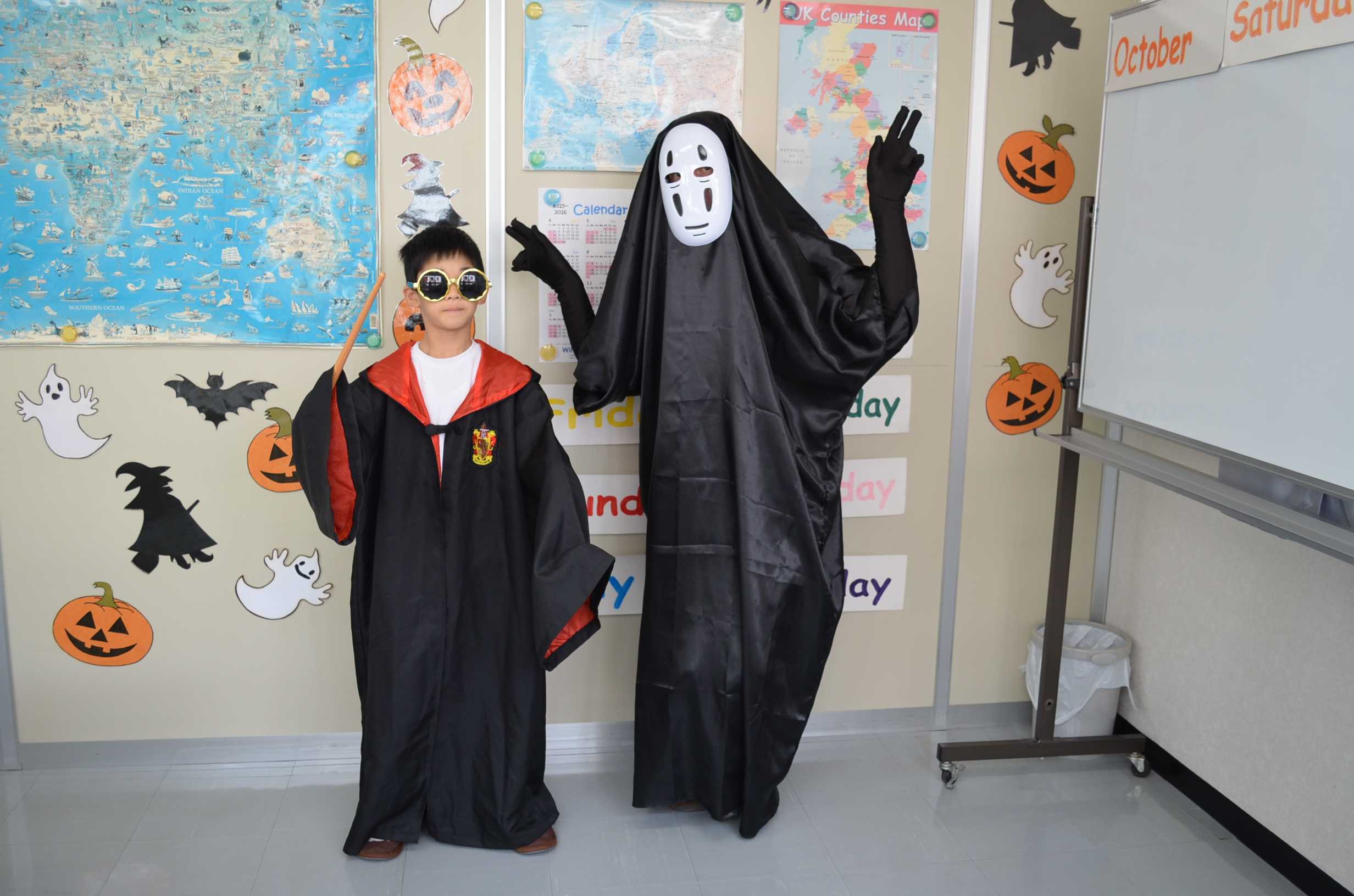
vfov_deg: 39.8
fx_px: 1239
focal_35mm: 33
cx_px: 677
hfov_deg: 57.3
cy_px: 448
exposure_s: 1/80
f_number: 4.5
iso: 400
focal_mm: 22
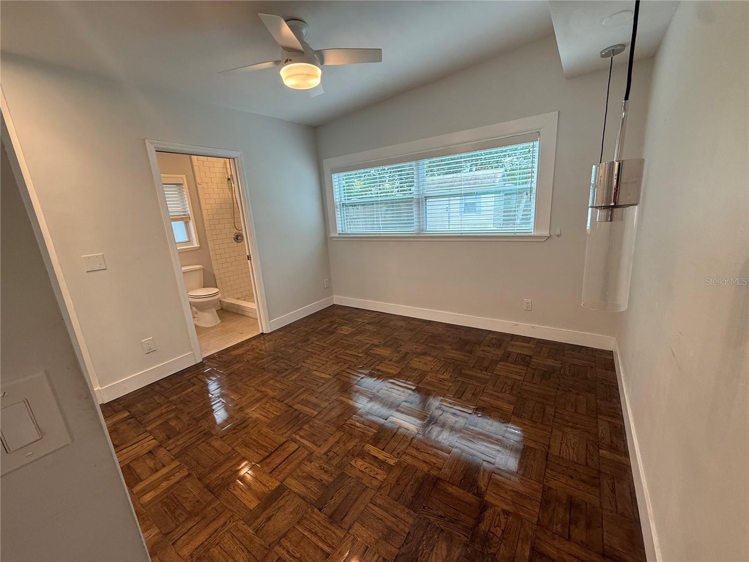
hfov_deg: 102.1
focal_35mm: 14
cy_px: 281
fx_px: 303
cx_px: 374
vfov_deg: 85.7
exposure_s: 1/120
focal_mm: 2.22
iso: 125
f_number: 2.2
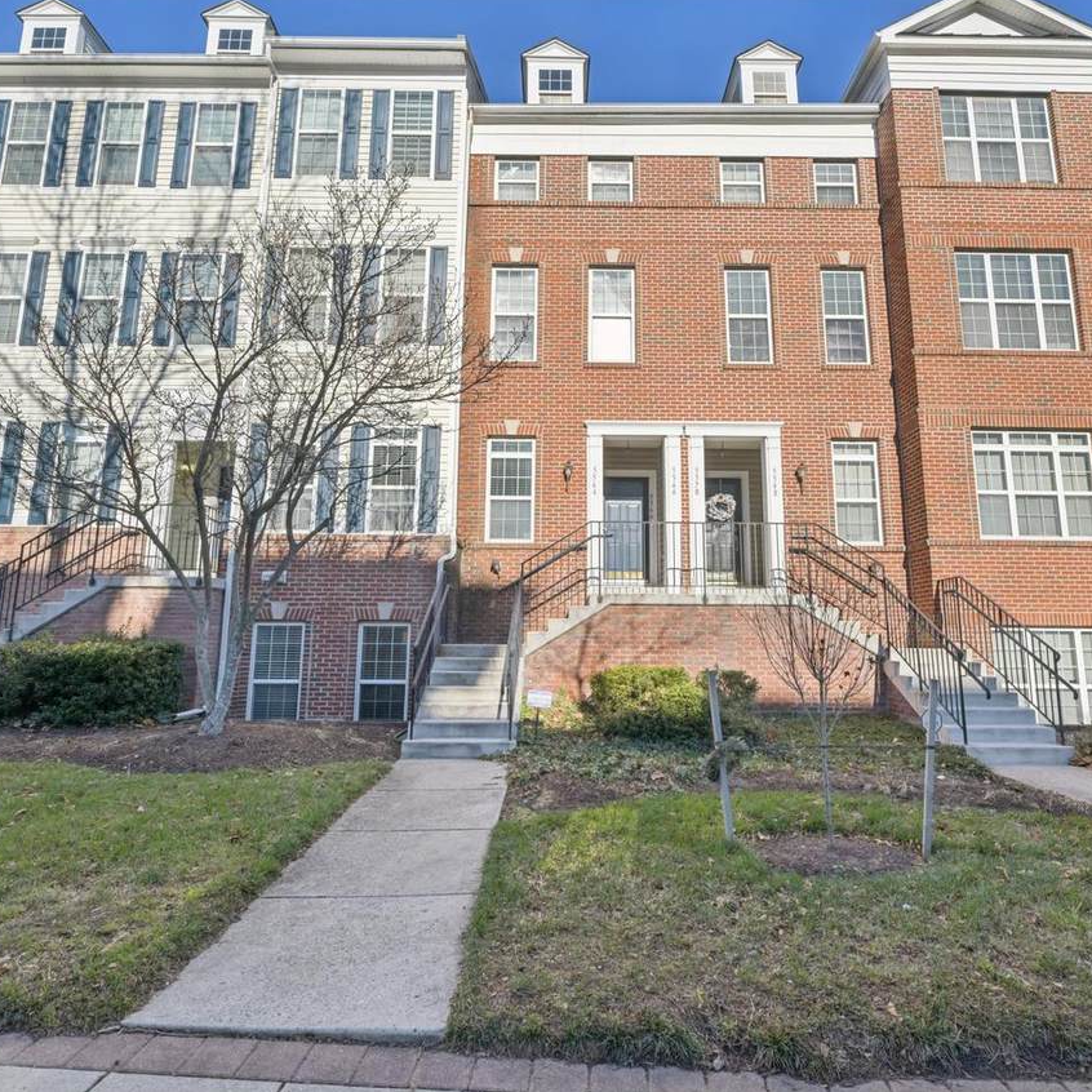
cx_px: 560
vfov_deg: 80.7
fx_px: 642
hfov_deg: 80.7
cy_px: 544
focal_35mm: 18
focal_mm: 14
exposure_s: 1/320
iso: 100
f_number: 8
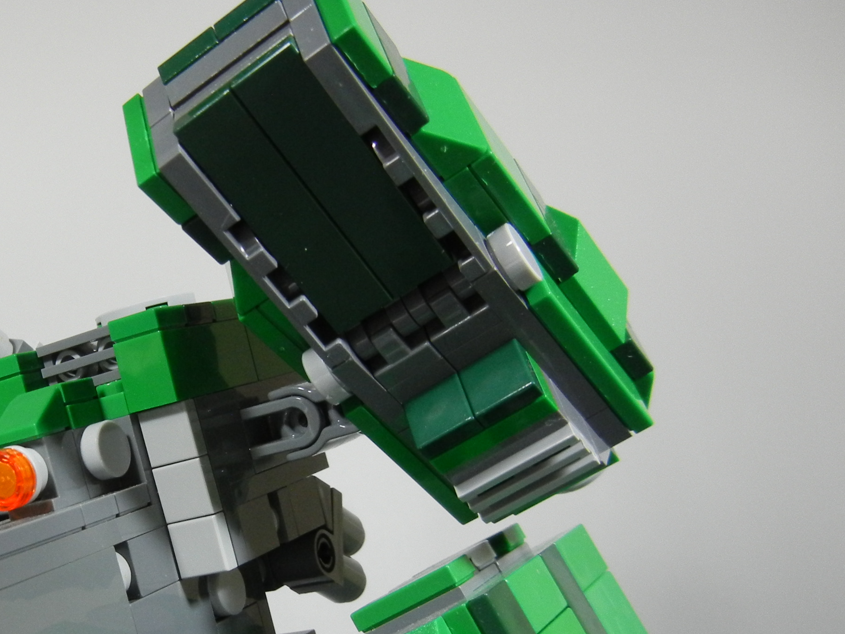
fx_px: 1318
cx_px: 115
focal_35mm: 54
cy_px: 482
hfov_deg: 34.0
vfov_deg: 26.7
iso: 400
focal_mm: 5.4
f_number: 3.5
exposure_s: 1/44.7
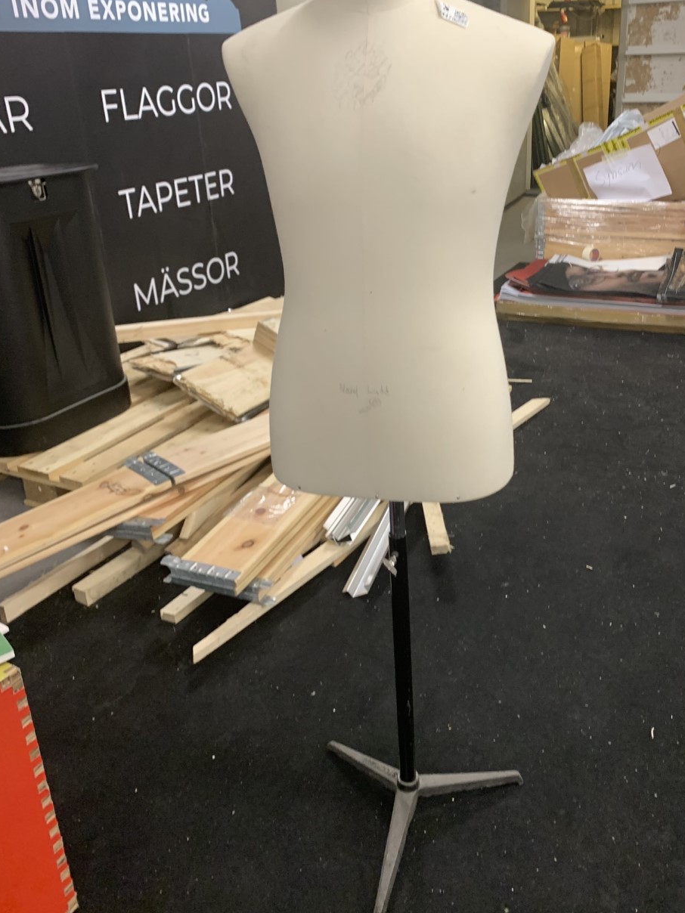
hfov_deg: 45.3
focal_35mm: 31
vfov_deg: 58.1
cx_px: 401
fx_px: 818
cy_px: 393
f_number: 1.8
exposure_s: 1/50
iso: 160
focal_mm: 4.25
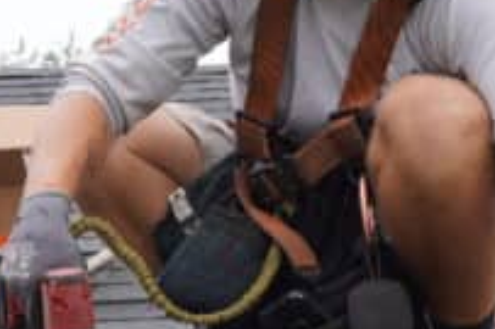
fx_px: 3428
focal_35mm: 250
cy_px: 94
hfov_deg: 8.2
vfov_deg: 5.5
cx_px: 49
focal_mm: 33
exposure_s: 1/160
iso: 100
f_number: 5.6
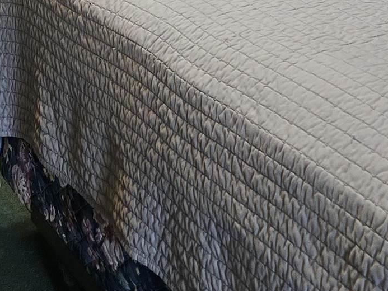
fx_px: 1143
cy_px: -287
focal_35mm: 102
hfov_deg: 19.2
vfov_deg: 12.7
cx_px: 141
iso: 640
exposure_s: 1/120
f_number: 1.7
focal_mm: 6.3
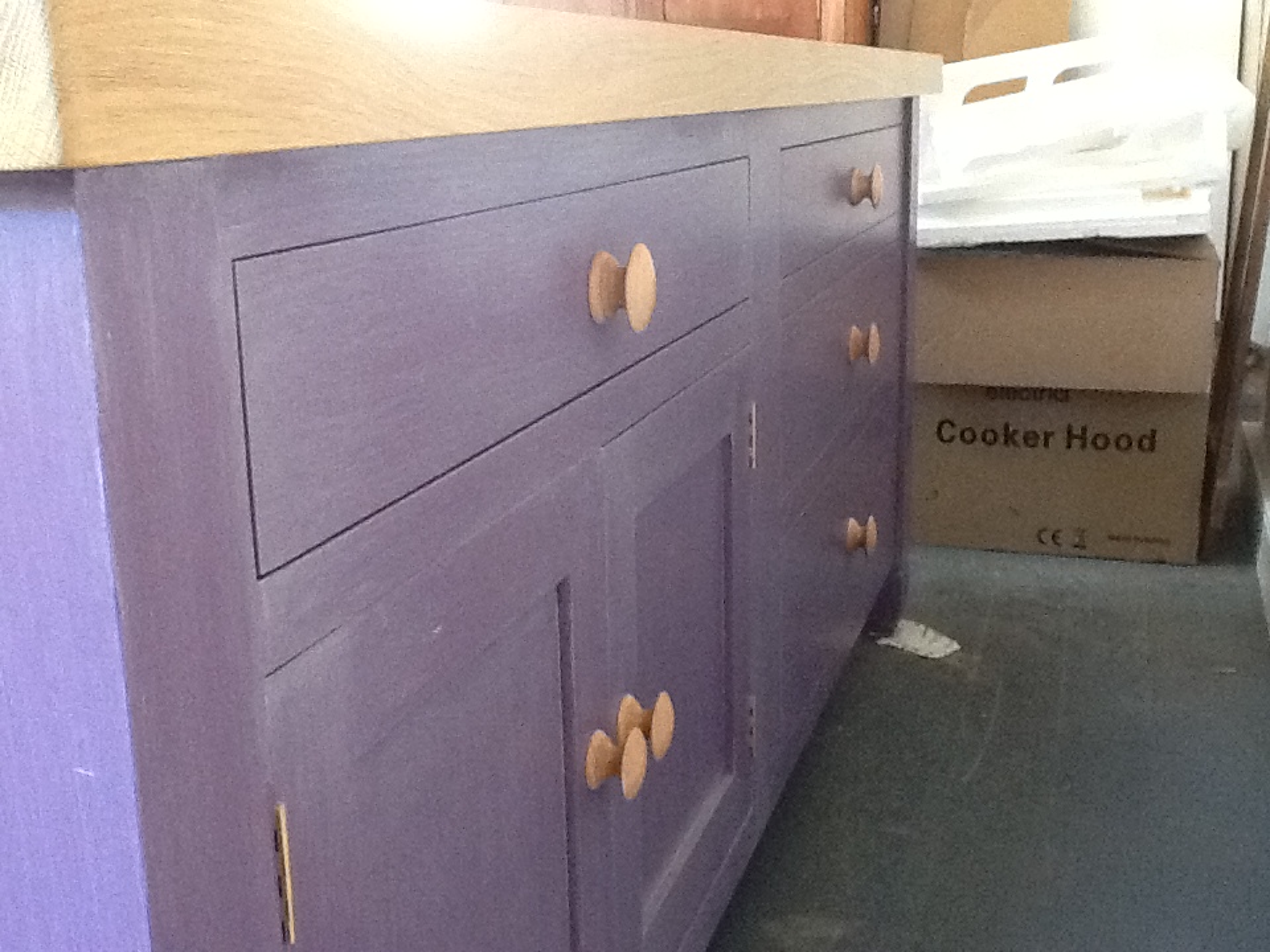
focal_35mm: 44
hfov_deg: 42.9
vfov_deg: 32.9
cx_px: 635
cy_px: 476
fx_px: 1614
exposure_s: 1/30
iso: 320
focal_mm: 2.03
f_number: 2.4
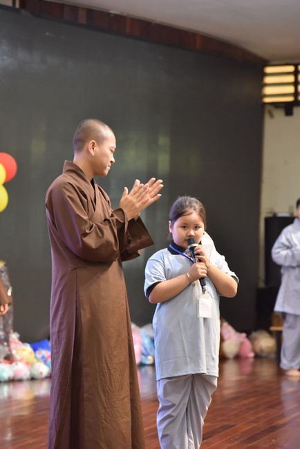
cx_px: 150
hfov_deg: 11.4
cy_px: 224
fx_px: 1498
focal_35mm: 120
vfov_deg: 17.1
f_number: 4
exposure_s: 1/125
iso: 2500
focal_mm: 120
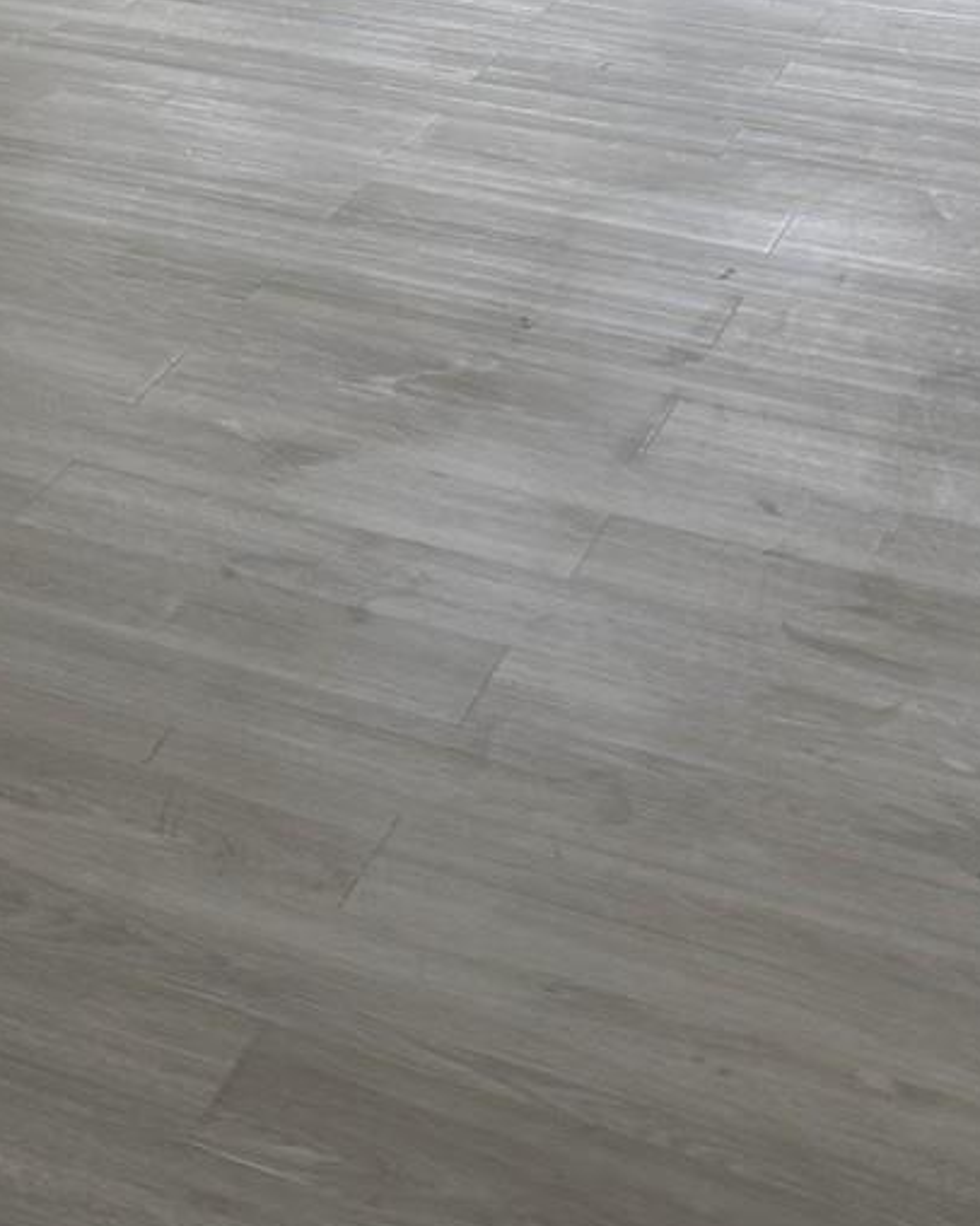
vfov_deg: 22.6
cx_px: -145
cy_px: -109
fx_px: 2902
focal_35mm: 80
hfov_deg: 18.3
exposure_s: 1/940
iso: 50
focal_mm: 5.7
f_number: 1.5
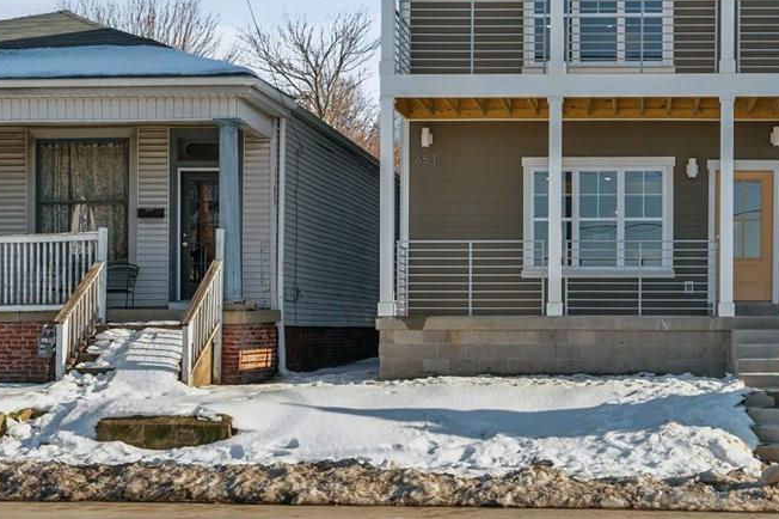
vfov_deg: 24.0
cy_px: 64
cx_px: 595
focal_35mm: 55
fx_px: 1189
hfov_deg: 35.4
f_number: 6.3
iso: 400
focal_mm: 28
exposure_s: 1/640
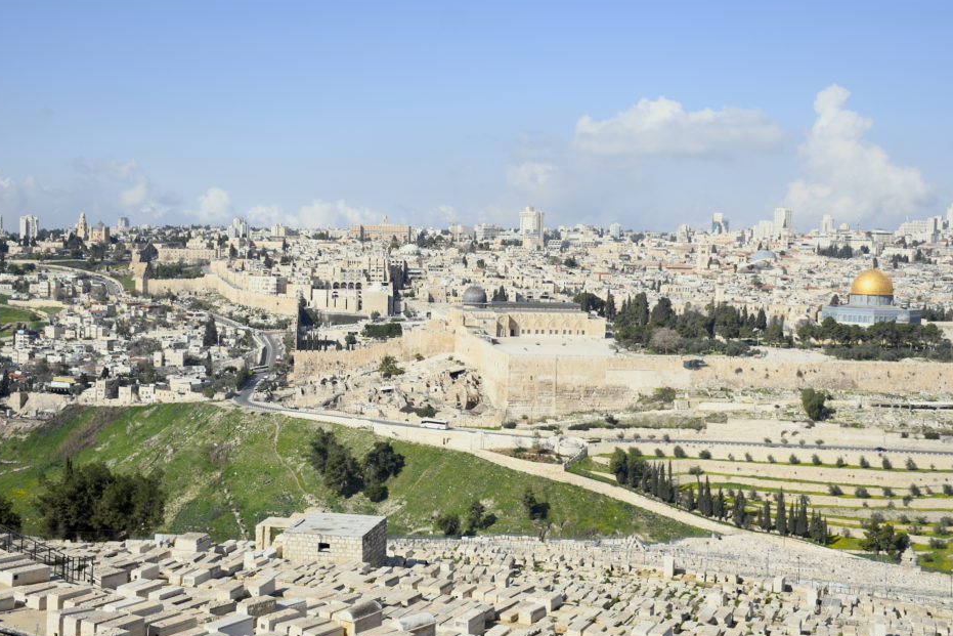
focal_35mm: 44
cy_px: 294
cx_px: 462
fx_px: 1165
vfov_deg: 30.5
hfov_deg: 44.5
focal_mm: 27
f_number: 5
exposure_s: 1/800
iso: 100
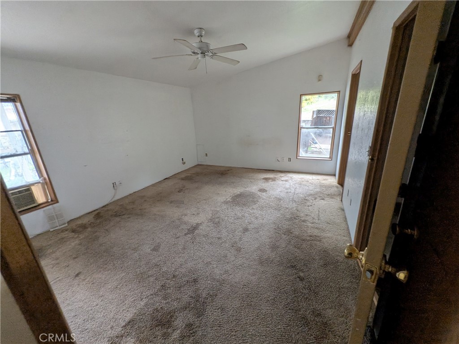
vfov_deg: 89.9
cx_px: 230
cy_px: 172
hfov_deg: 106.2
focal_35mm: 13
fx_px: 172
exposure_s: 1/24
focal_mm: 1.54
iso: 112
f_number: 2.2
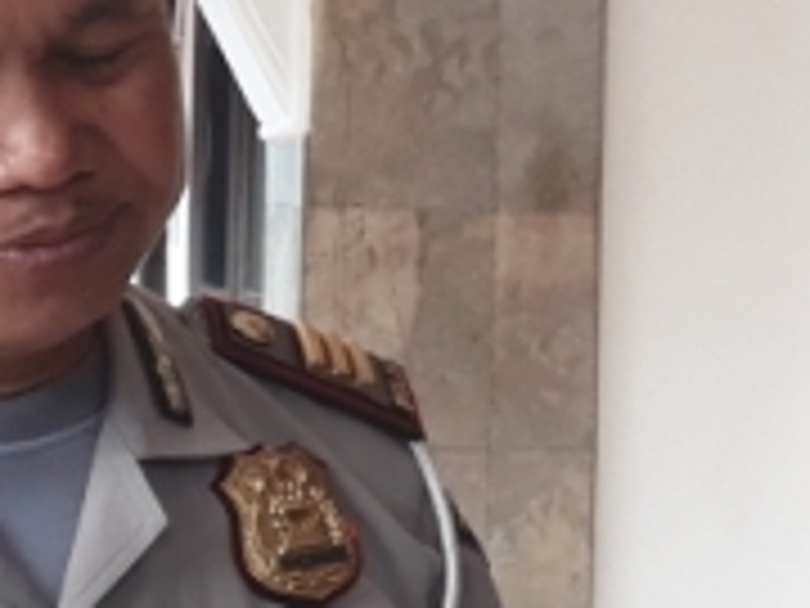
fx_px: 2808
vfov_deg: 12.3
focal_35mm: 120
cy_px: 297
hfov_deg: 14.0
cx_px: 1575
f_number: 1.7
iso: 40
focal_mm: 3.71
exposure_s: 1/153
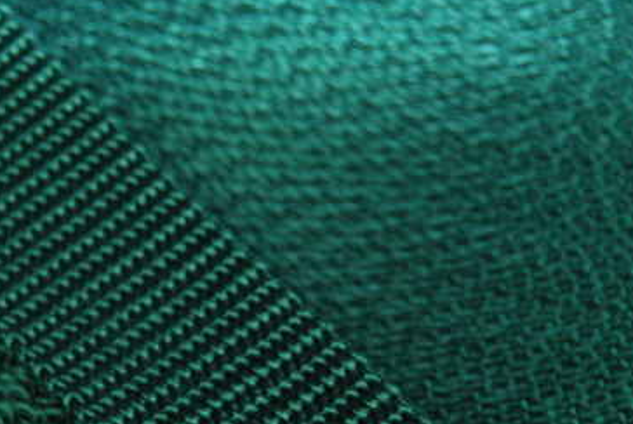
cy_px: 447
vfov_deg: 13.2
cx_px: 130
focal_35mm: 102
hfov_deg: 19.8
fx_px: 1798
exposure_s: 1/250
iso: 200
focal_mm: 31
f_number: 5
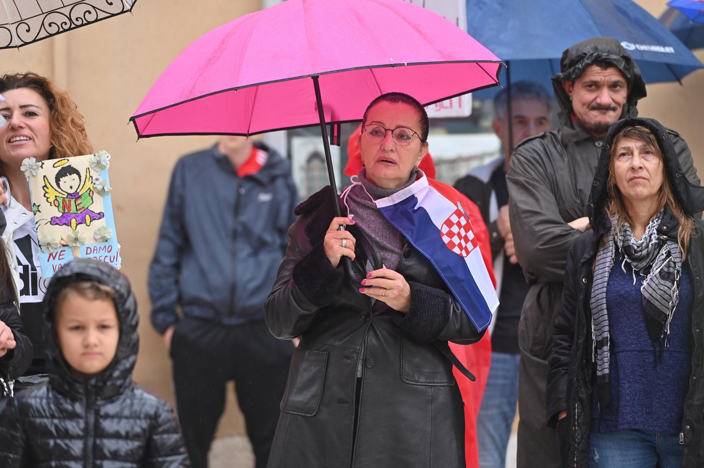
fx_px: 3810
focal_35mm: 195
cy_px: 234
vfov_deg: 7.0
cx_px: 352
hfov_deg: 10.6
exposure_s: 1/500
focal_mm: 195
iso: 720
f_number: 5.6
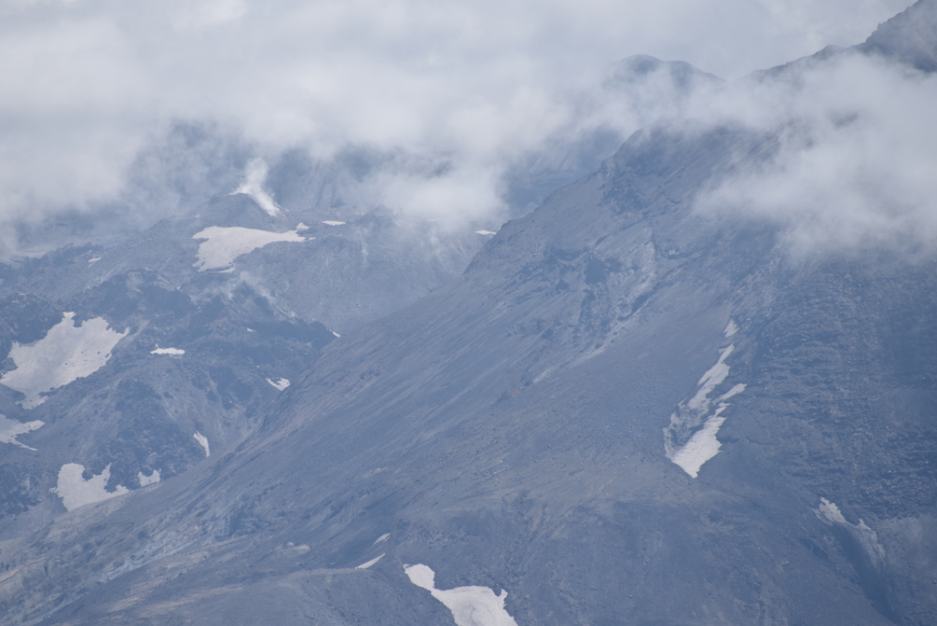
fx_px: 9946
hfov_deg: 5.4
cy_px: 349
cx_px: 396
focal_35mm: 382
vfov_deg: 3.6
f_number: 7.1
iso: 100
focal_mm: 300
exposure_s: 1/640
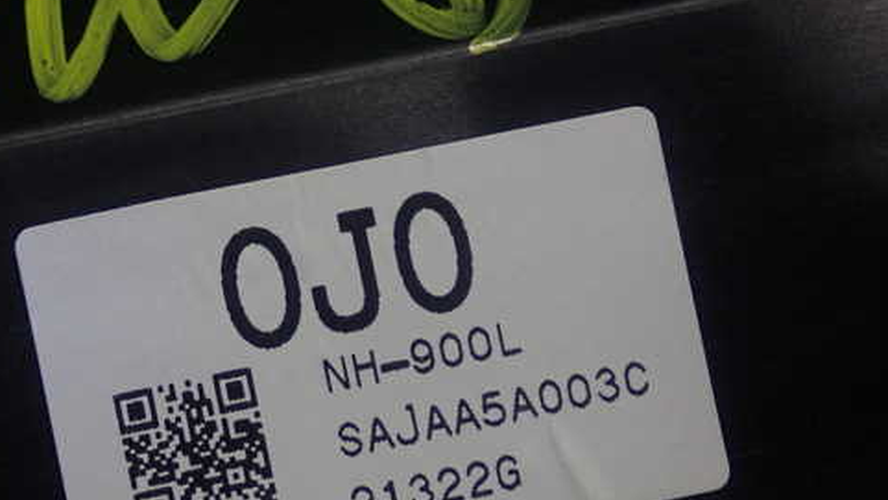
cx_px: 386
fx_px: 2144
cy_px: 371
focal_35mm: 91
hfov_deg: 23.4
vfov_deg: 13.3
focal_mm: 11.88
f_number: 3.8
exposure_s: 1/60
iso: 250
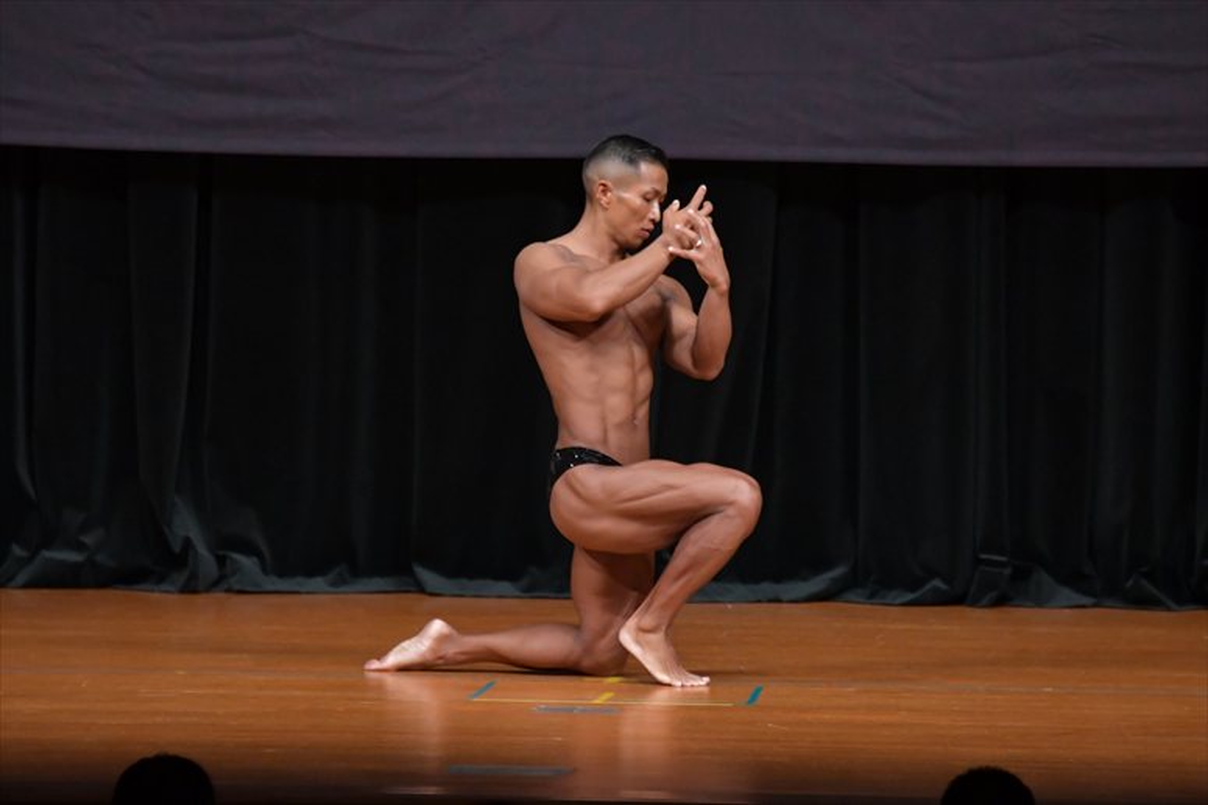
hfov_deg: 6.5
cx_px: 604
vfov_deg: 4.4
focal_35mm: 315
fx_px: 10565
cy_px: 402
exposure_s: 1/400
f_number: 5.6
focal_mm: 210
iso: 4000
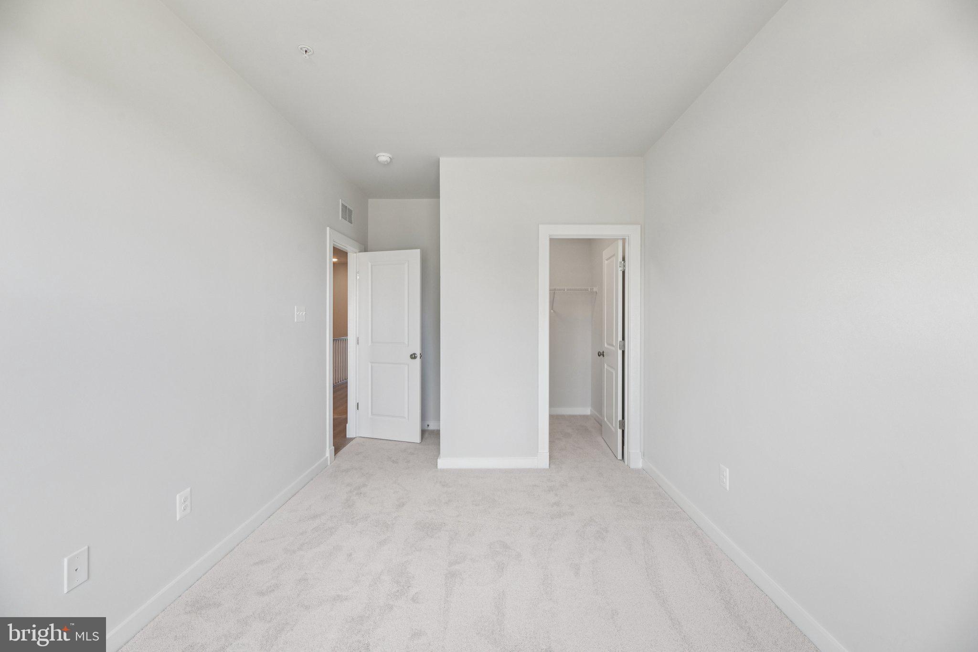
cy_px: 326
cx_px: 489
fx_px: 380
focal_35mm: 14
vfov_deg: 81.2
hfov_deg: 104.3
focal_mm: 14
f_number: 8
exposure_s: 1/15
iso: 140
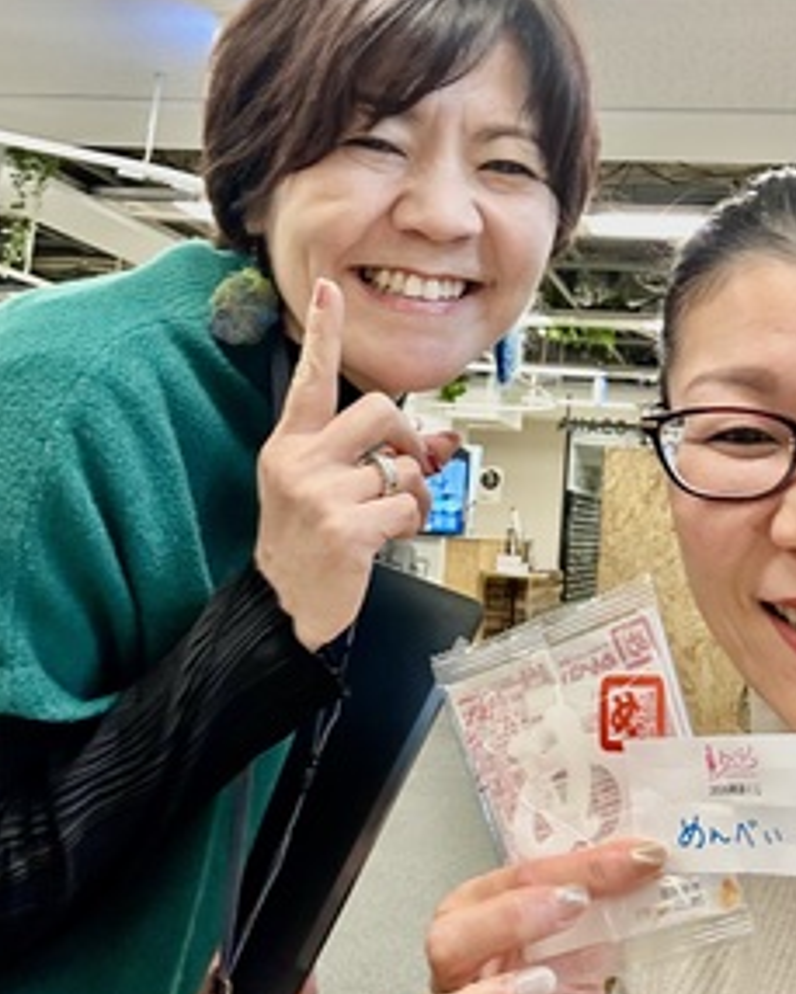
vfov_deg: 41.9
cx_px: 537
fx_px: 1266
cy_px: 275
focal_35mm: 43
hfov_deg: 34.6
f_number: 1.9
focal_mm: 2.69
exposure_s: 1/60
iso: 100
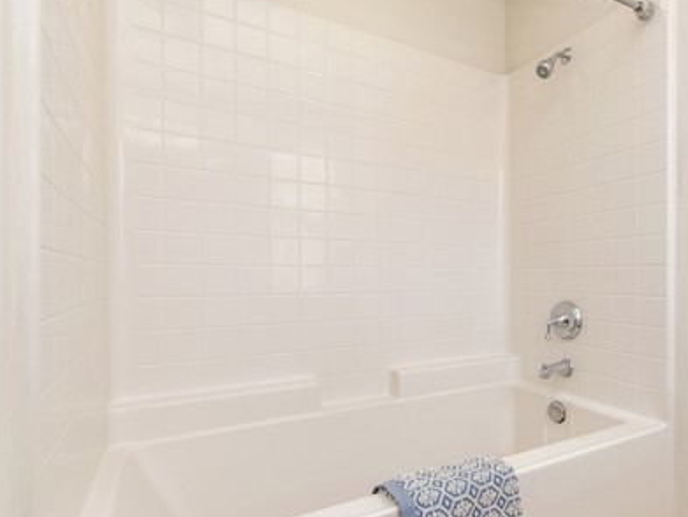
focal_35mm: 22
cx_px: 449
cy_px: 278
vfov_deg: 61.1
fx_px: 438
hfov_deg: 74.4
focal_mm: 14
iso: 200
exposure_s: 1/100
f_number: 5
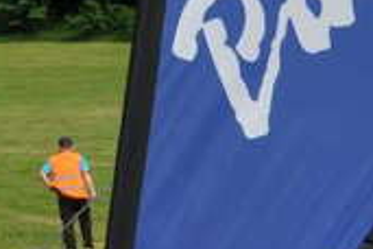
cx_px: -489
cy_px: 28
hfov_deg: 10.4
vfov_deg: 7.9
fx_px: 1796
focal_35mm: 173
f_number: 13
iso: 200
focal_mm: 25
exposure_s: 1/160
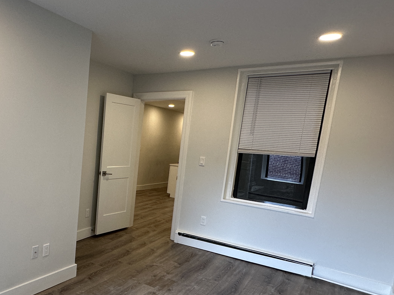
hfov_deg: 60.6
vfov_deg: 51.0
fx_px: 307
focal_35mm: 27
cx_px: 84
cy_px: 178
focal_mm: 2.22
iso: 160
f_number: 2.2
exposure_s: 1/120
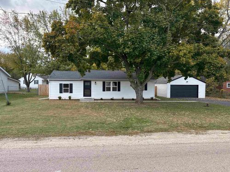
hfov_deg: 71.6
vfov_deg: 56.8
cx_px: 115
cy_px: 86
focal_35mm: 24
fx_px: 159
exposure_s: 1/609
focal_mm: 6.76
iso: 80
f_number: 1.78
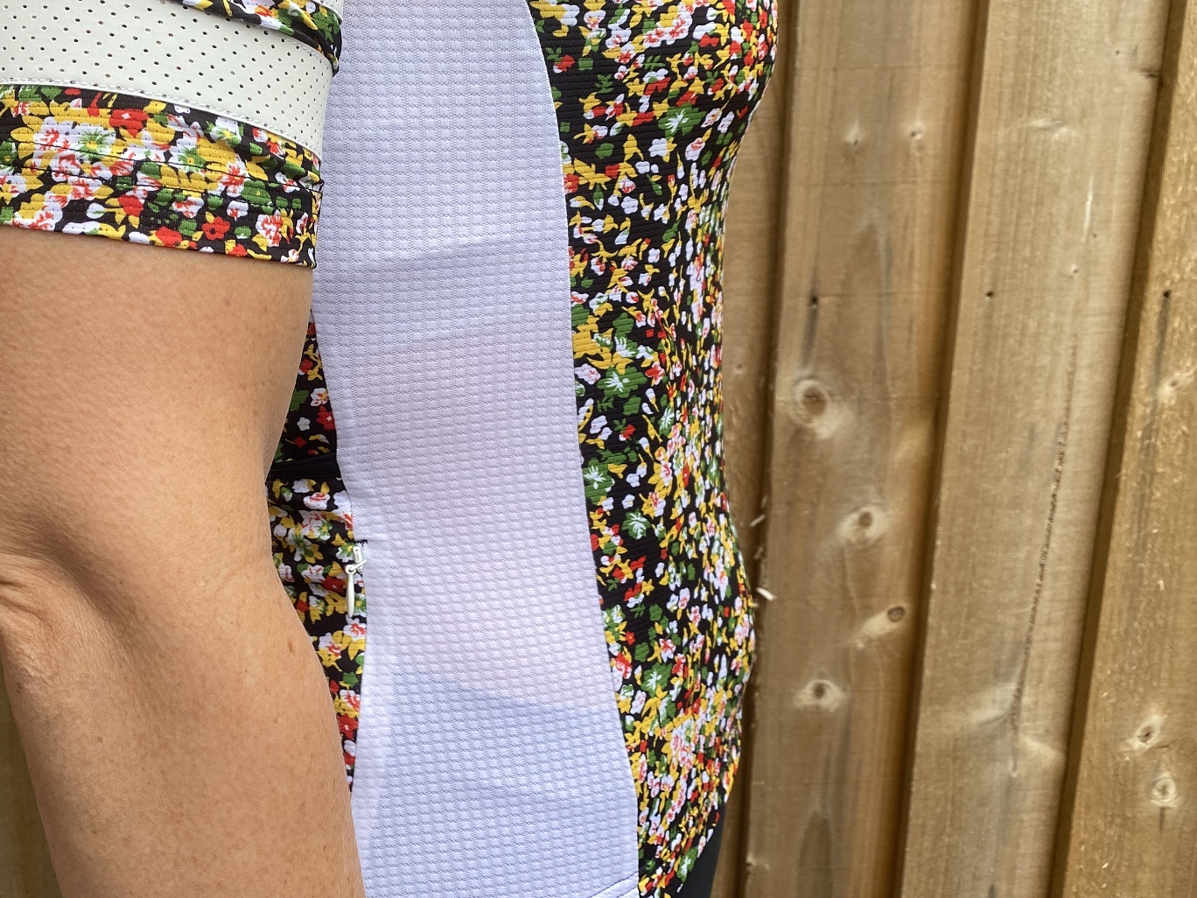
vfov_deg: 37.7
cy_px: 404
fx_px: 1314
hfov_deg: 47.7
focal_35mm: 38
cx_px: 350
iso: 32
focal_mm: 4.25
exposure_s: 1/390
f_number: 1.8
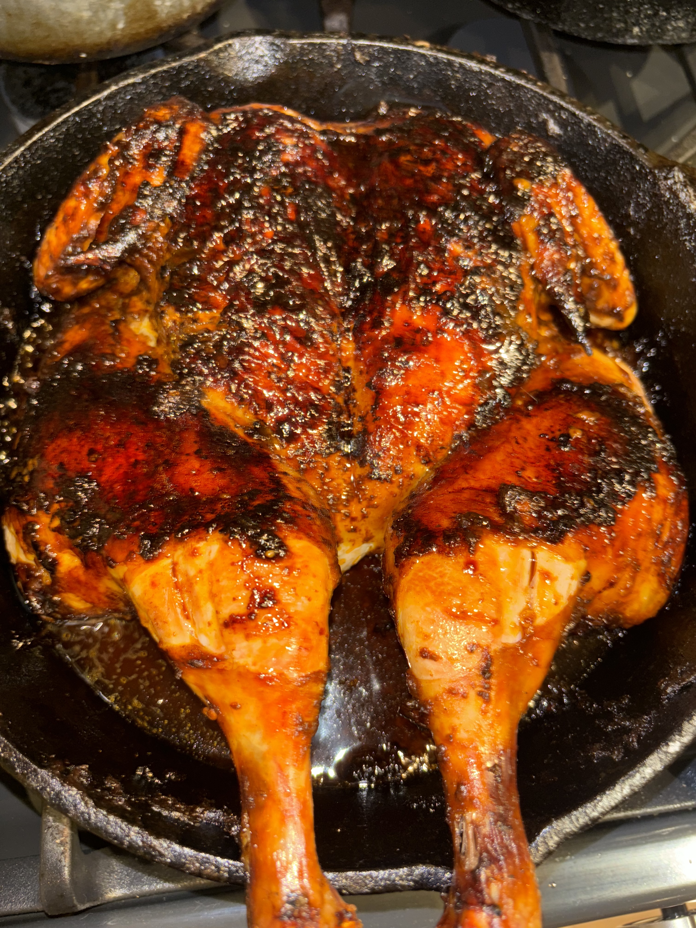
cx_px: 348
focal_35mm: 26
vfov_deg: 67.3
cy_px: 464
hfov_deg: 53.1
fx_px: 697
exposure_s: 1/6
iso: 40
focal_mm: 5.96
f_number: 1.6
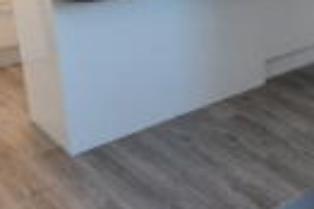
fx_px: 521
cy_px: 11
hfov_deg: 29.7
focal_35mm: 60
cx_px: 357
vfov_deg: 22.0
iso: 800
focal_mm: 11
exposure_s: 1/60
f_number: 4
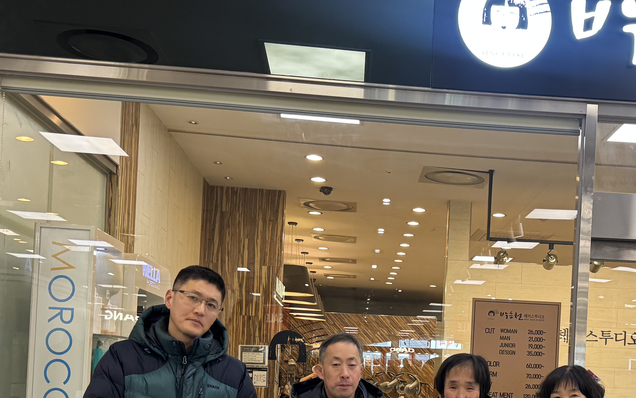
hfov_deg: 39.8
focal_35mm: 50
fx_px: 867
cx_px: 429
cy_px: 363
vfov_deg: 25.0
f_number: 1.78
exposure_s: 1/120
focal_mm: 6.76
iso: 160
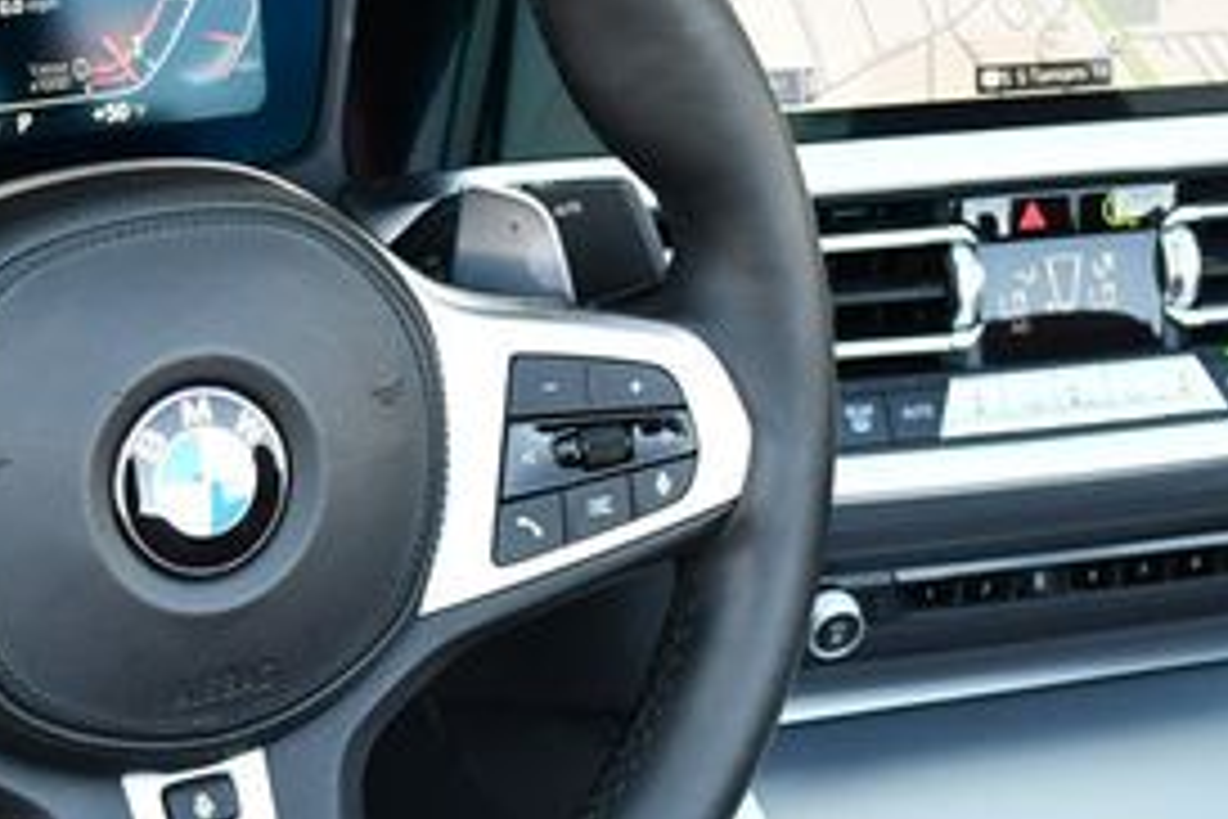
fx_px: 4161
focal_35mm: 122
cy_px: 562
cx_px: 517
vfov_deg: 11.2
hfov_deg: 16.8
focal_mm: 26
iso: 720
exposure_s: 1/250
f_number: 4.2
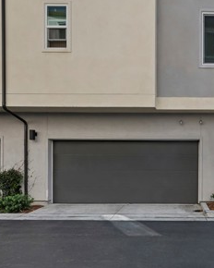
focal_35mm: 29
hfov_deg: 46.4
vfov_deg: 60.0
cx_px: 182
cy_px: 158
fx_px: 230
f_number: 18
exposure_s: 1/250
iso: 500
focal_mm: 14
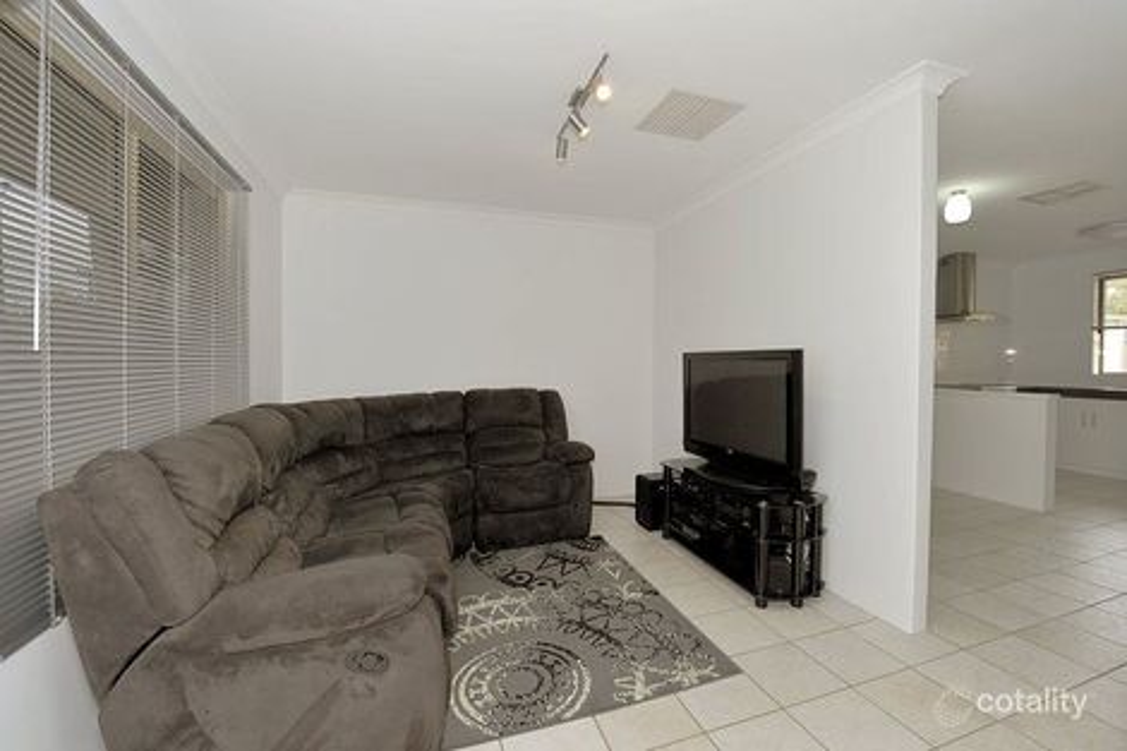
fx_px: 438
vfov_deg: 81.2
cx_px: 564
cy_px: 376
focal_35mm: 14
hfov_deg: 104.3
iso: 400
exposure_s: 1/50
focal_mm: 14
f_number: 9
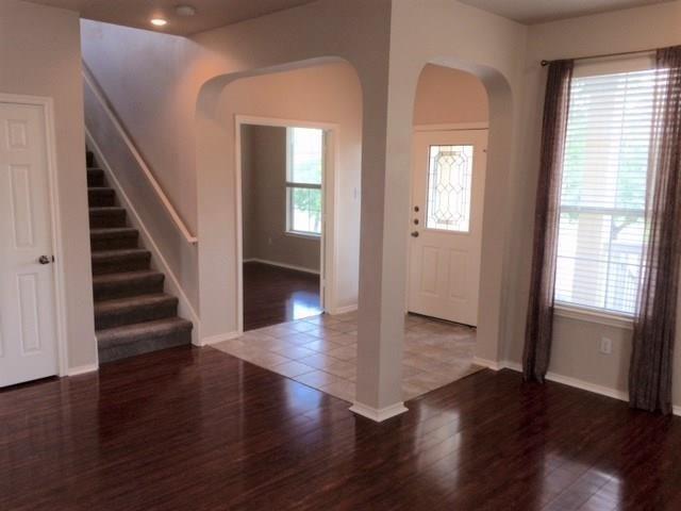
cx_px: 340
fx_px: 571
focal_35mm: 29
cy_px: 256
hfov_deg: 61.7
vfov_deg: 48.2
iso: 32
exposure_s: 1/38
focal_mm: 4.15
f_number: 2.2
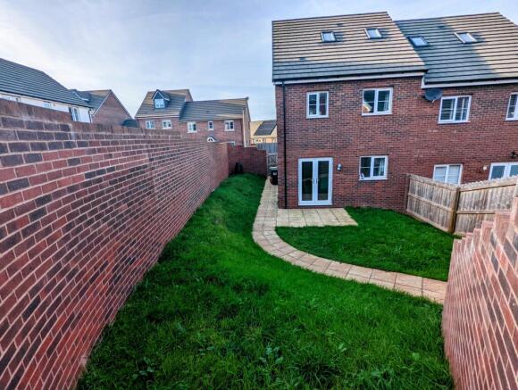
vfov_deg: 78.3
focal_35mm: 16
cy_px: 195
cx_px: 259
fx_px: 240
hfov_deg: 94.4
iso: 52
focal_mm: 2.35
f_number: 2.2
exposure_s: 1/1120
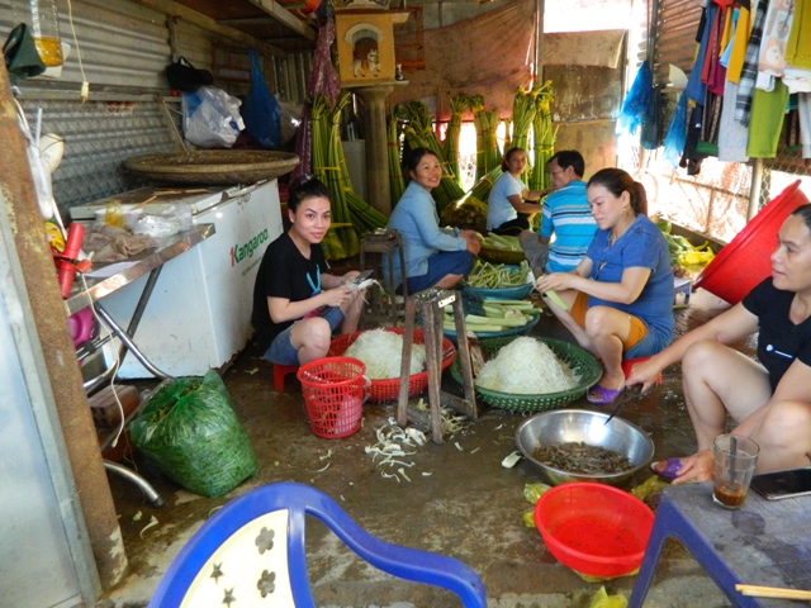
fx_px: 586
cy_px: 304
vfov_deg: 54.9
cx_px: 406
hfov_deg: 69.4
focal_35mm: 25
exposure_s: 1/100
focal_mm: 4.5
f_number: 3.1
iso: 400
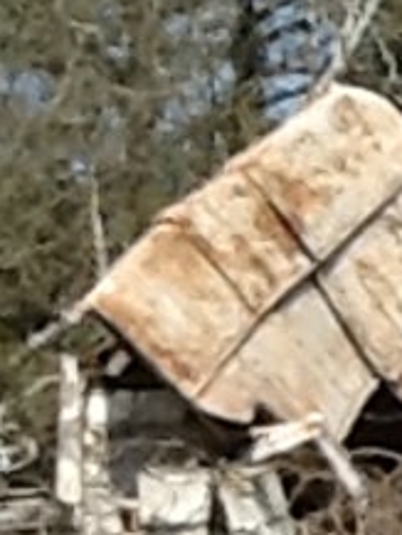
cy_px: 1072
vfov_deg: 7.1
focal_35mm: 270
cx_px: 1439
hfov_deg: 5.1
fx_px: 4177
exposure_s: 1/1783
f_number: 2.4
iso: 40
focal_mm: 2.03
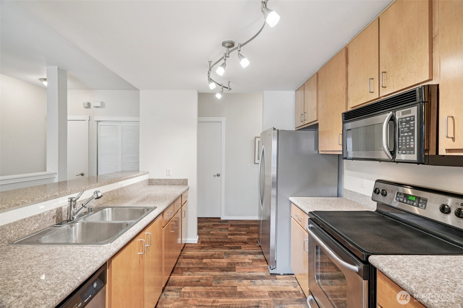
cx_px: 232
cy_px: 154
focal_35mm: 16
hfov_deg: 96.7
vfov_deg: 73.7
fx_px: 206
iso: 400
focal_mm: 16
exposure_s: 1/3.33
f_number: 8
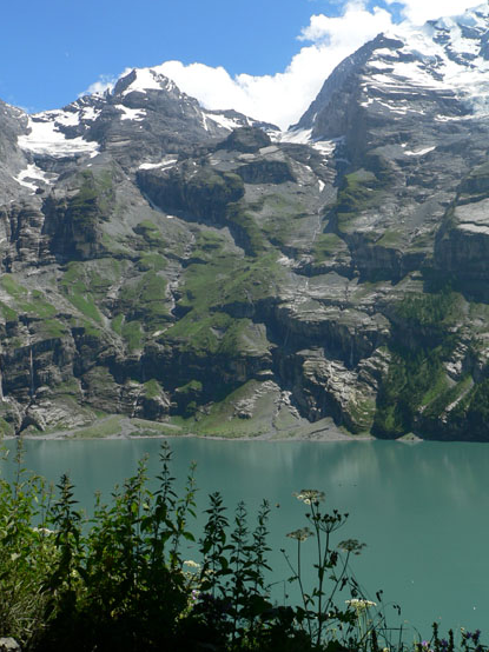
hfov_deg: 36.8
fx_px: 735
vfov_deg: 47.8
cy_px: 304
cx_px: 236
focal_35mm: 39
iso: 80
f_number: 4.6
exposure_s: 1/500
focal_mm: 6
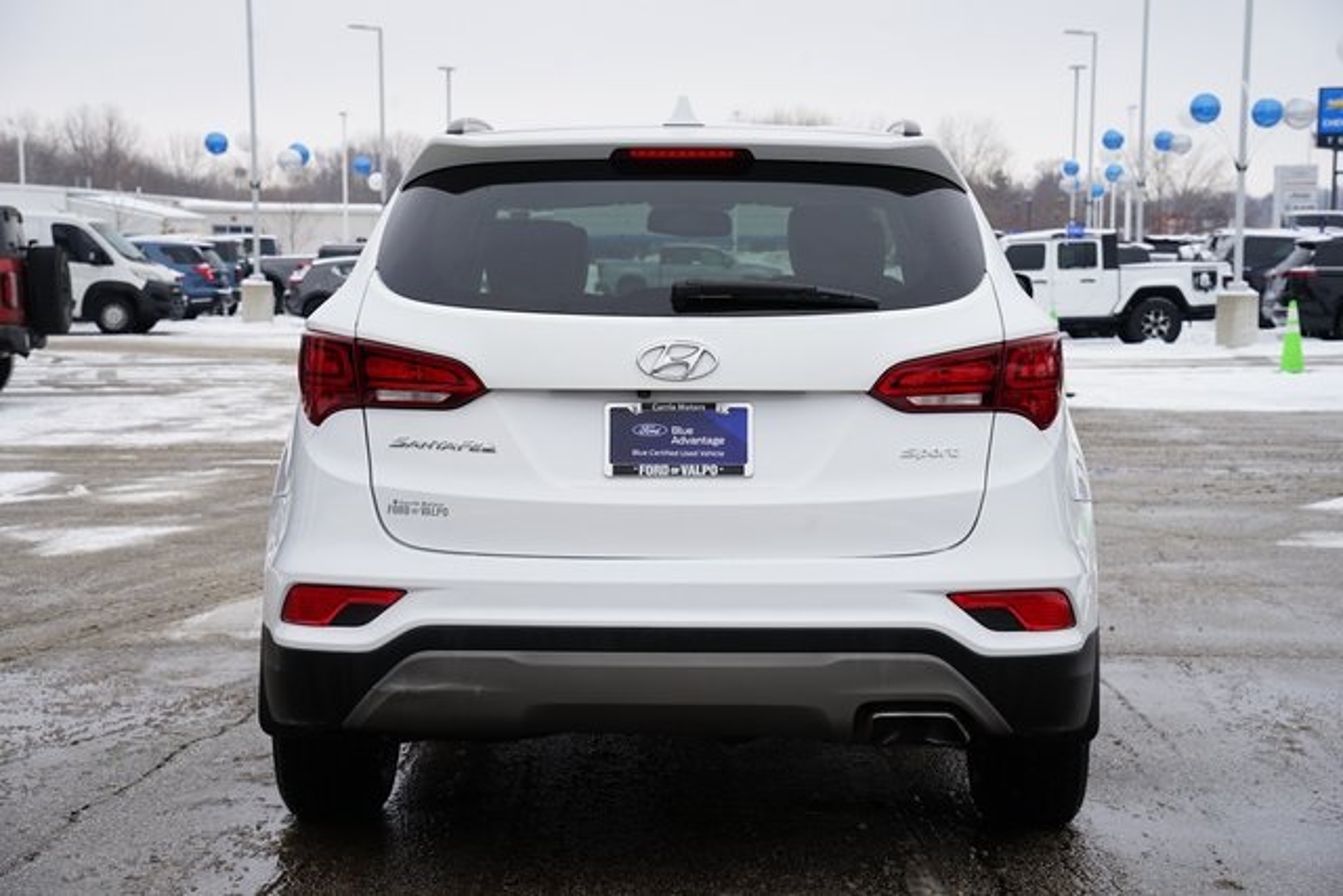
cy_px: 448
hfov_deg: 28.4
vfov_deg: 19.2
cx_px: 672
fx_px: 2649
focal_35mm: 71
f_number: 9
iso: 100
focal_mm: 71
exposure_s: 1/100
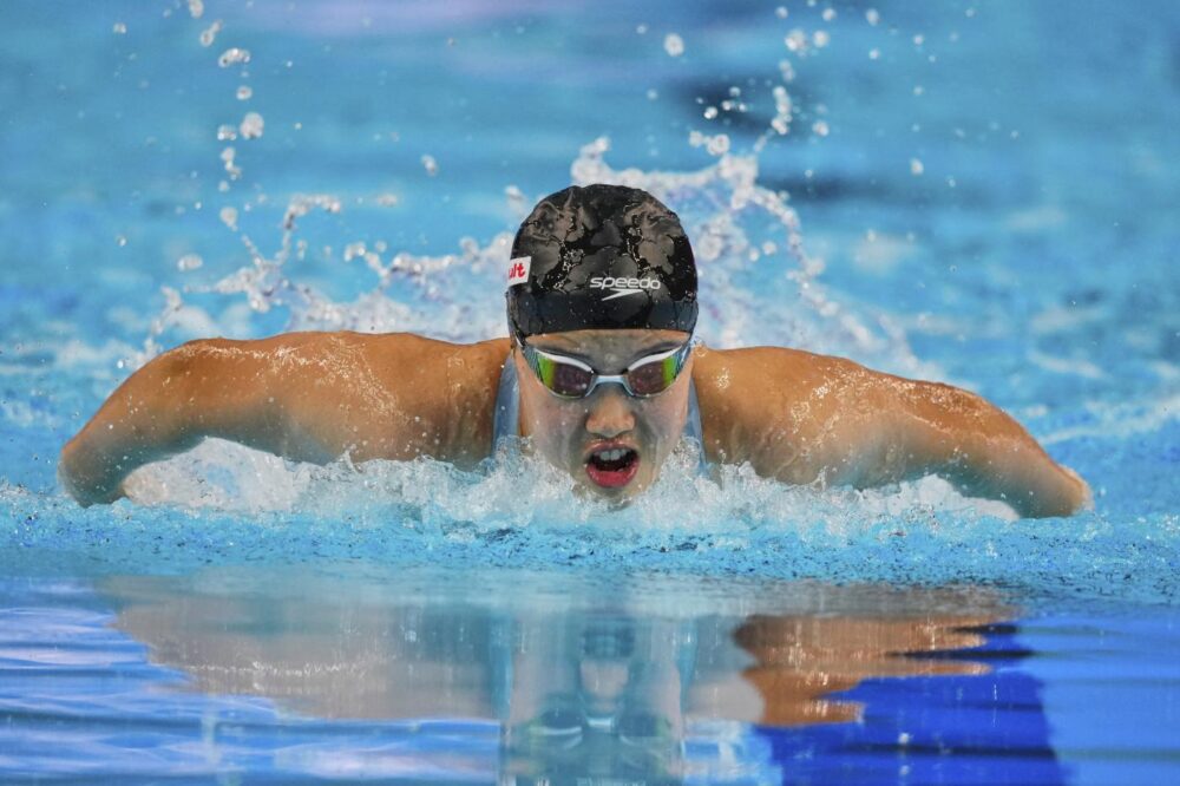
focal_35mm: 900
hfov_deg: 2.3
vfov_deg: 1.5
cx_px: 590
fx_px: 29489
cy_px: 393
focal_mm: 600
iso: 2500
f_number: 4
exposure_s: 1/1600
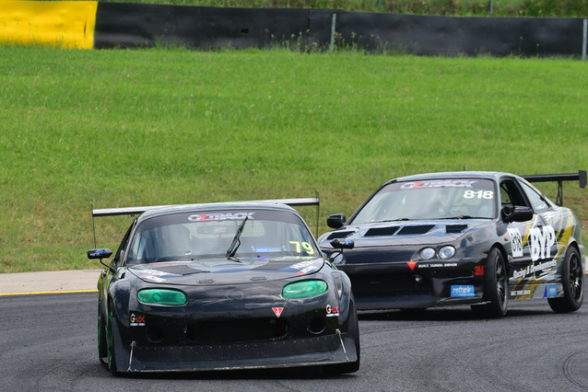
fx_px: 7680
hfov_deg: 4.4
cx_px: 349
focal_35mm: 470
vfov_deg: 2.9
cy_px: 235
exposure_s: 1/640
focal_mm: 250
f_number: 11
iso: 640
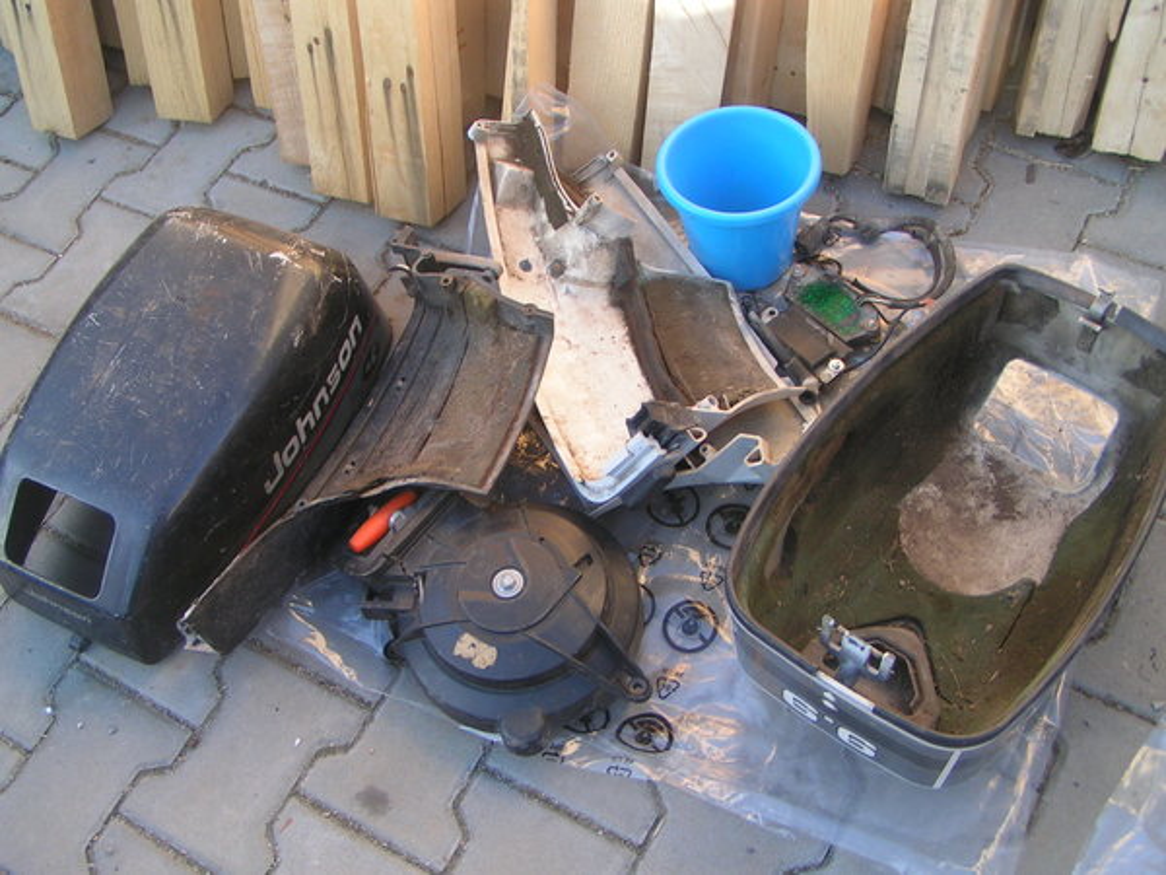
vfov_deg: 37.7
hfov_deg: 49.0
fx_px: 1280
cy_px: 438
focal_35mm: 38
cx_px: 583
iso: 50
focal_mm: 5.8
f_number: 4
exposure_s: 1/60
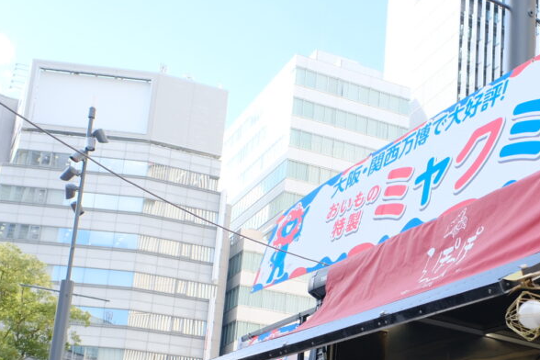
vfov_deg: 21.9
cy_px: 295
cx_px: 422
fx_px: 915
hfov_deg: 32.1
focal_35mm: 61
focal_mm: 23
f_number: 4.5
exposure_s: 1/250
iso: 320
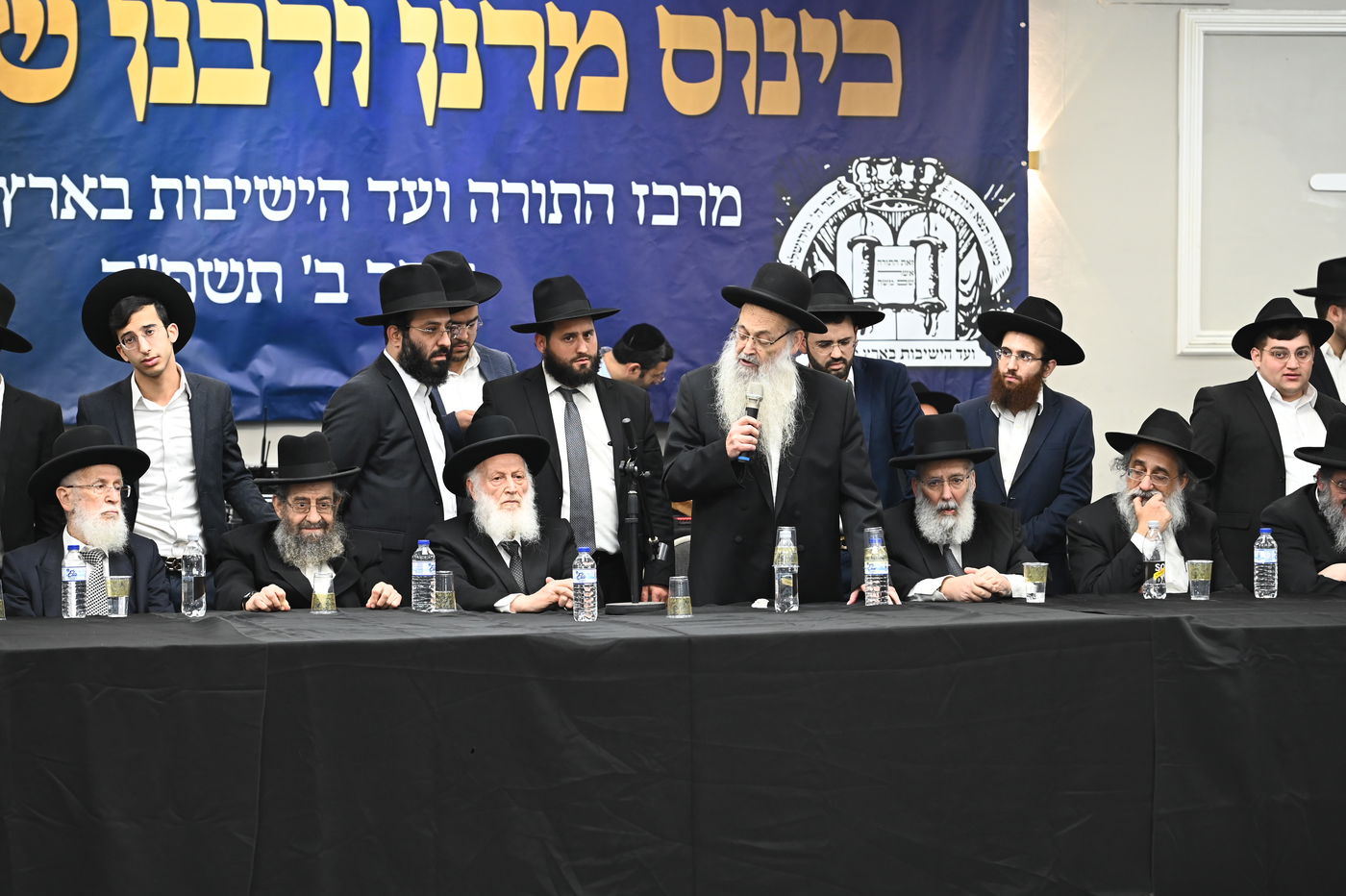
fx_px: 4671
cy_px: 448
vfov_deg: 11.0
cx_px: 673
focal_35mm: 125
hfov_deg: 16.4
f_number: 5
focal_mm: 125
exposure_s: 1/160
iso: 2000
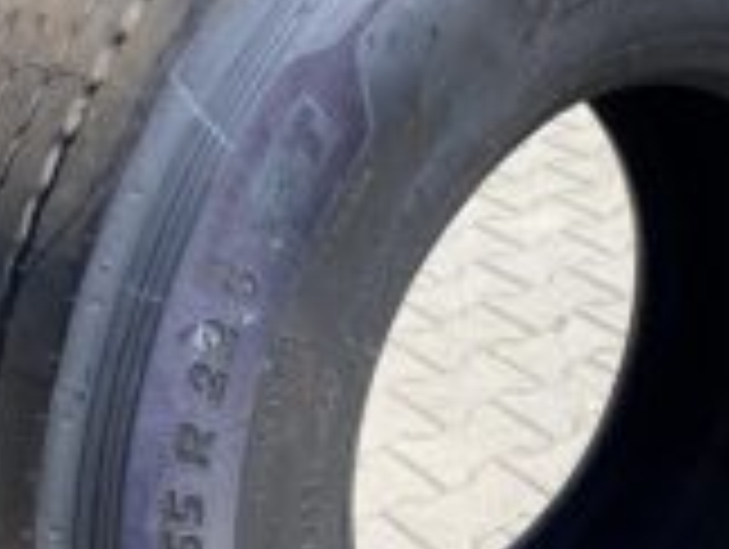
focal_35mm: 69
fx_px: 1455
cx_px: 513
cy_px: 344
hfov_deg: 27.9
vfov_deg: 21.3
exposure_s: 1/1124
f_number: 1.8
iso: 32
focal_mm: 4.25
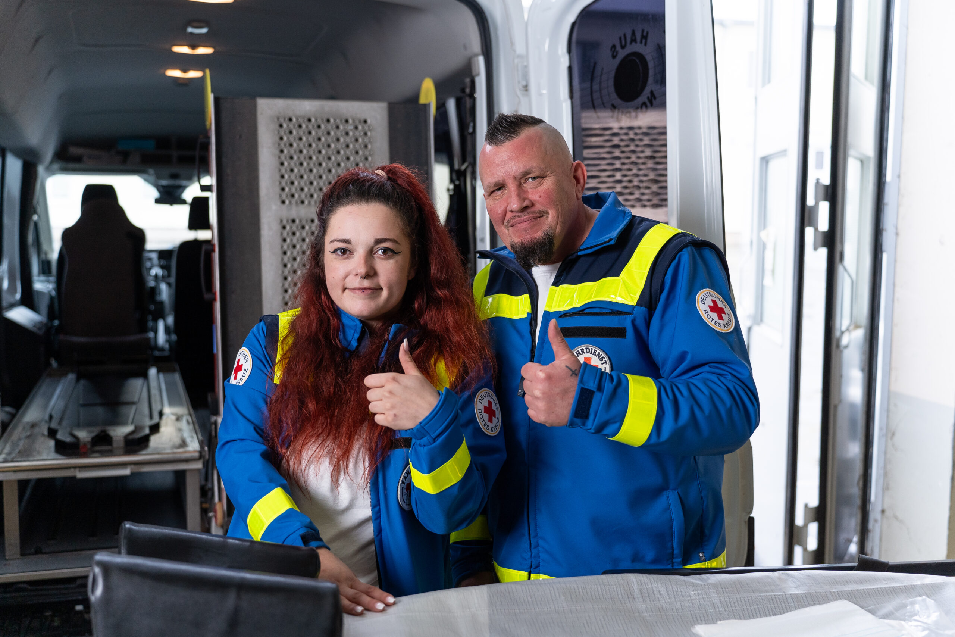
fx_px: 1008
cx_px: 478
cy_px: 318
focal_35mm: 38
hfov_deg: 50.7
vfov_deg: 35.1
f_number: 2.8
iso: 500
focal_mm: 38
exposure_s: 1/200
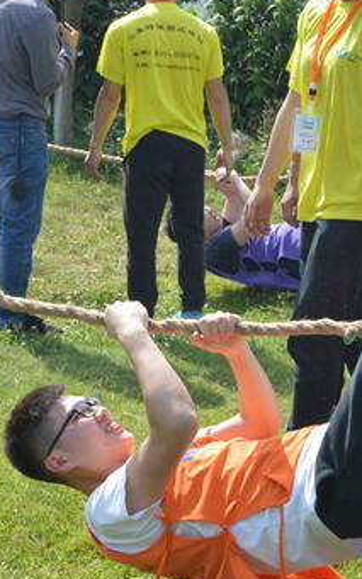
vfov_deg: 23.0
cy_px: 327
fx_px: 1421
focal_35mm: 90
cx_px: 474
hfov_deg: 13.9
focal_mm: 30
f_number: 11
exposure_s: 1/500
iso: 800
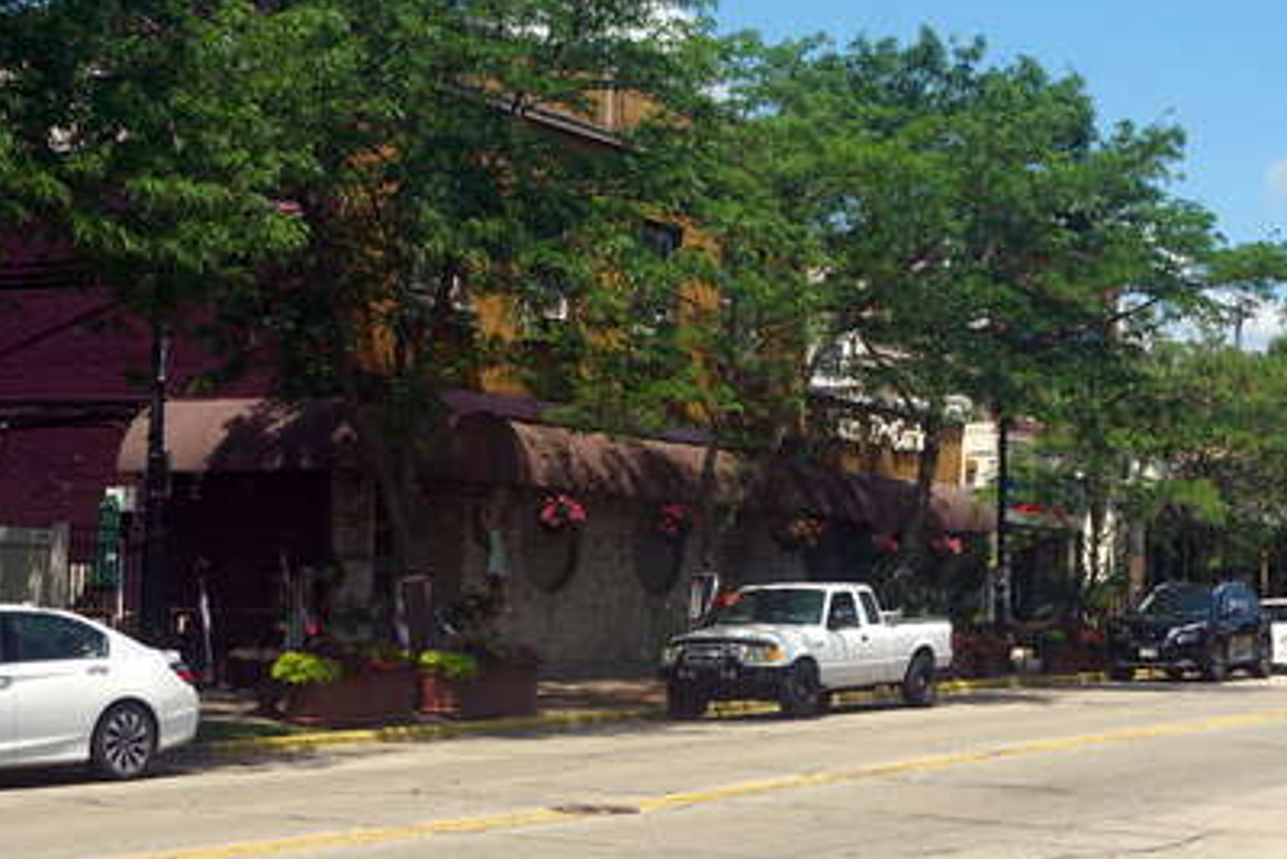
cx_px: 795
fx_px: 2468
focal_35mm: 69
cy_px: 436
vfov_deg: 19.7
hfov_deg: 29.1
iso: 100
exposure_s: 1/160
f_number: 11
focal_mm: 23
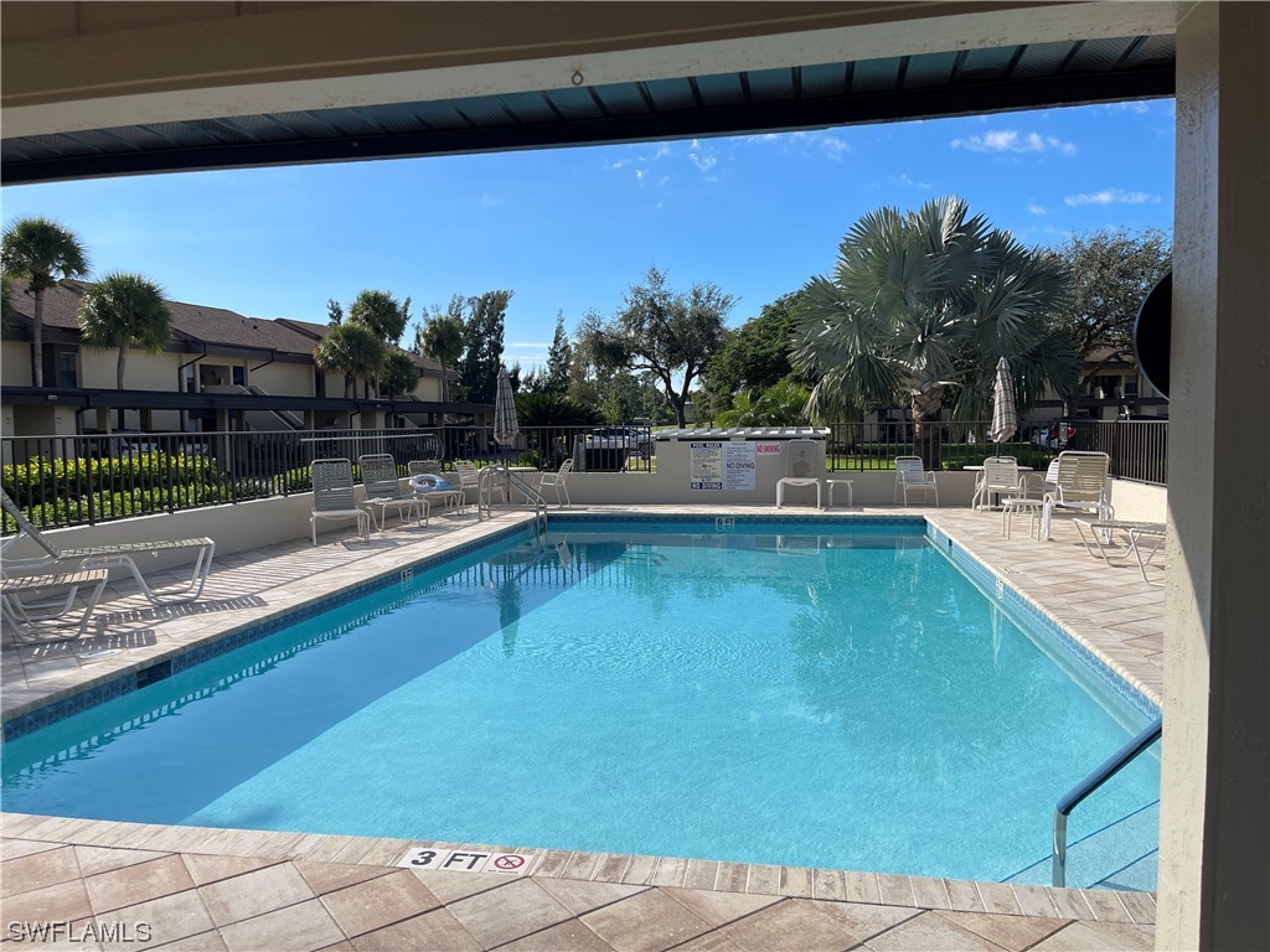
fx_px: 954
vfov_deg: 53.1
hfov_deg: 67.3
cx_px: 635
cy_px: 476
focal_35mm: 26
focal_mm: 5.1
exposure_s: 1/3922
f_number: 1.6
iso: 32
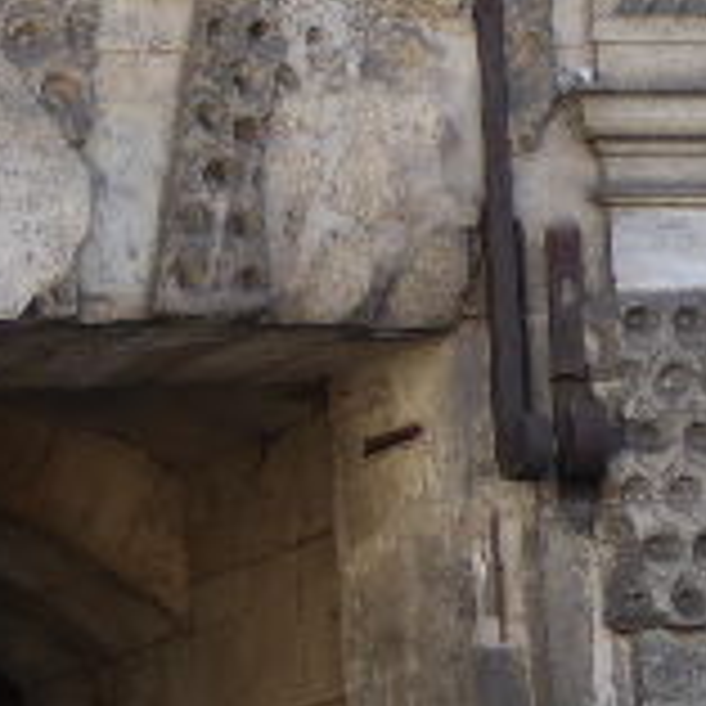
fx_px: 7568
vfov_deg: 5.3
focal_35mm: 328
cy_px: -234
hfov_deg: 5.3
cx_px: -166
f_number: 4.7
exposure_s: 1/80
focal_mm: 14.1
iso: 80
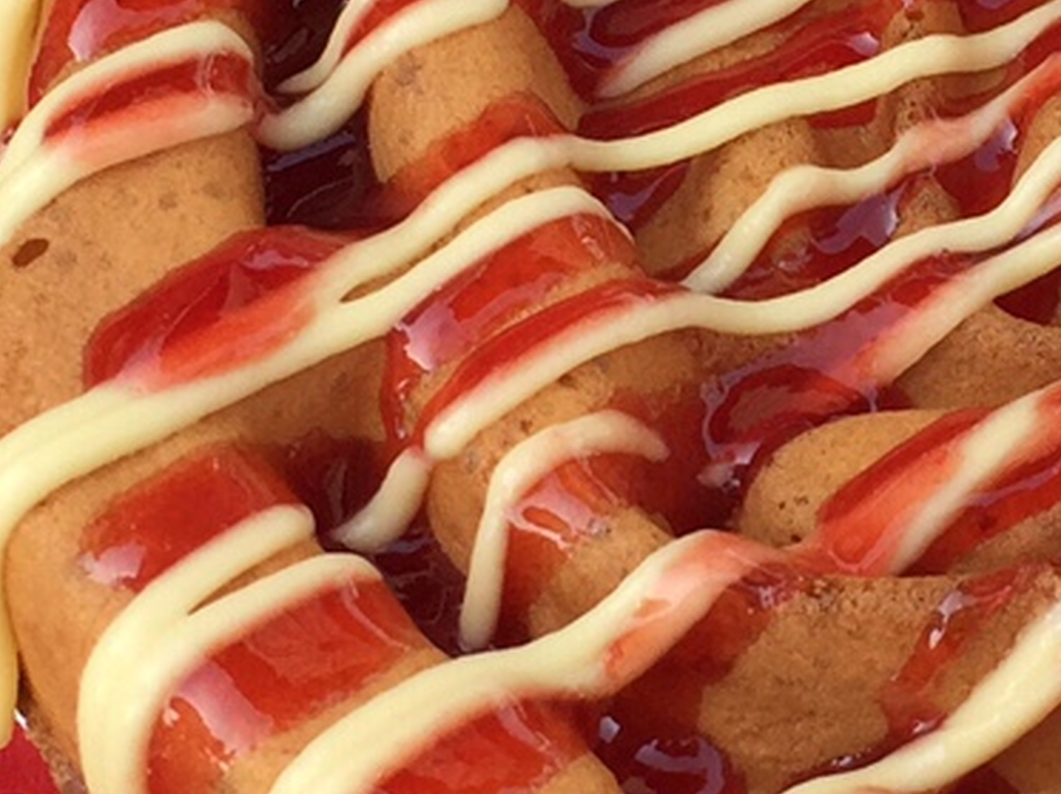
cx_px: 944
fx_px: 3889
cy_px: 293
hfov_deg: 15.4
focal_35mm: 127
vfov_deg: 11.6
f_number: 2.2
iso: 32
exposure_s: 1/488
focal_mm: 4.15
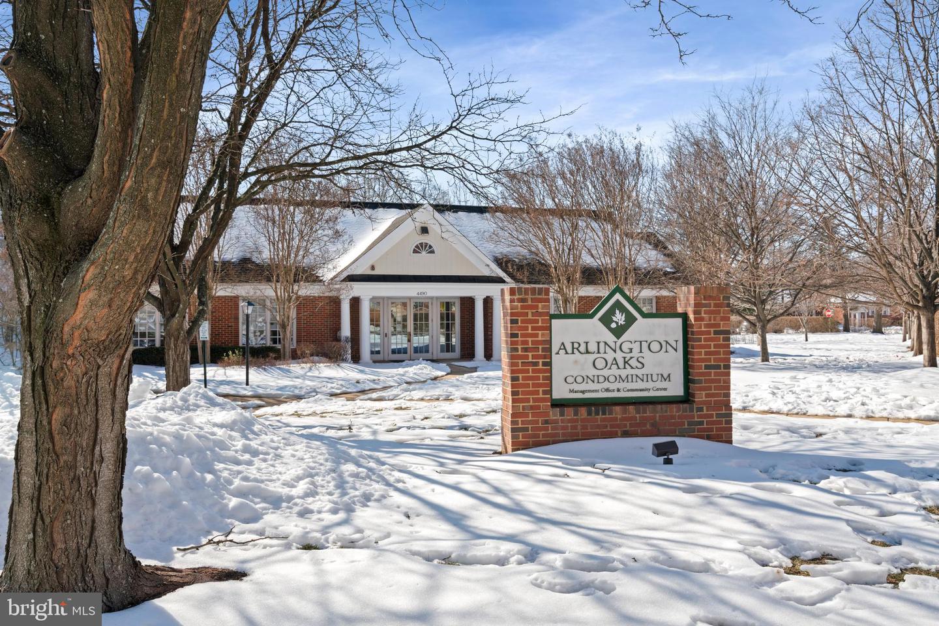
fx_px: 756
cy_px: 313
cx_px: 470
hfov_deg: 63.7
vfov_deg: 45.0
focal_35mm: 29
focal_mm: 29
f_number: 9
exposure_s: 1/320
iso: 640
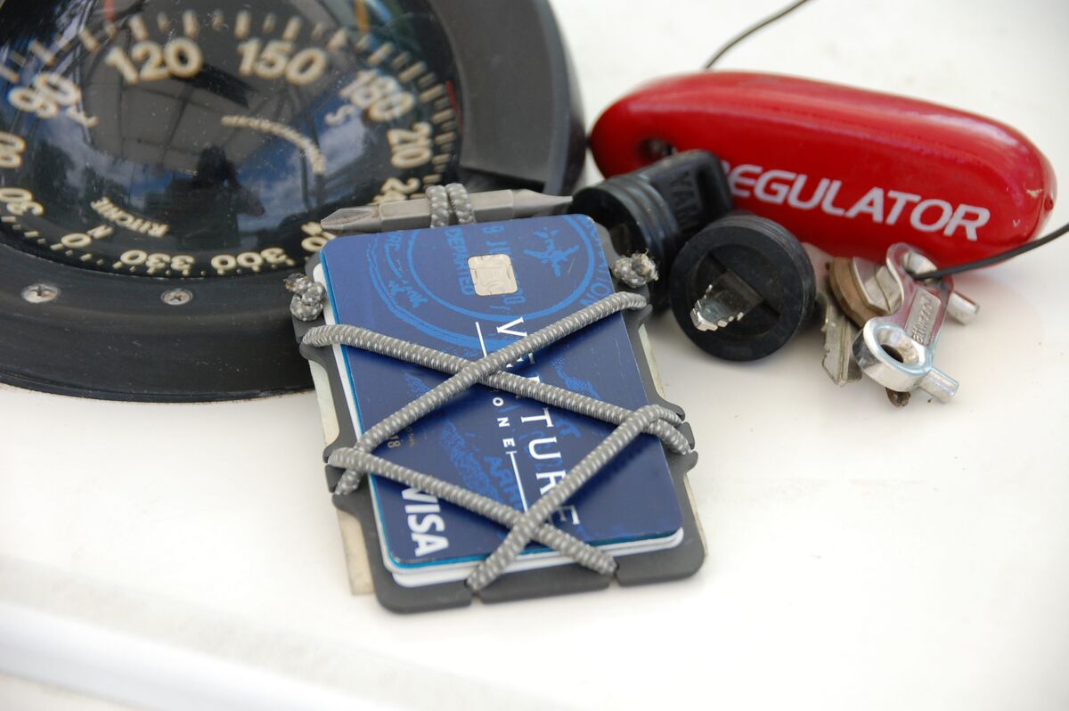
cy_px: 356
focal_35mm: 135
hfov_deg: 15.2
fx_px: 4005
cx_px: 534
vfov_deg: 10.1
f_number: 5.6
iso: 400
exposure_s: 1/320
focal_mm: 90
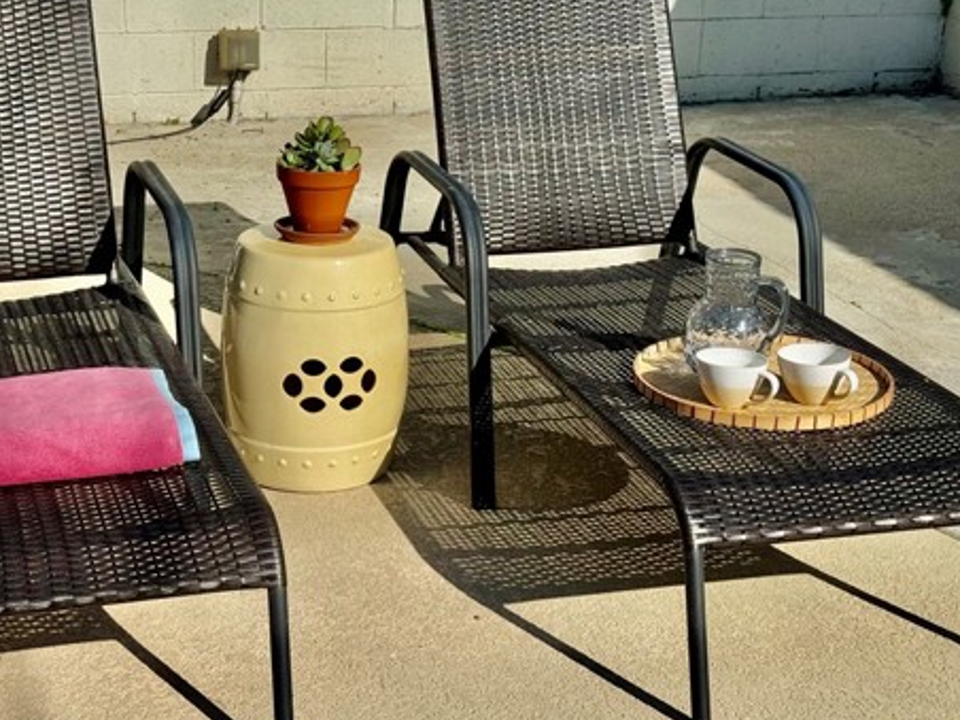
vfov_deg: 21.6
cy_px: 308
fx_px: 1886
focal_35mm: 68
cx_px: 353
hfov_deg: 28.4
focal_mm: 6.76
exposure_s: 1/9009
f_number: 1.78
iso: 64
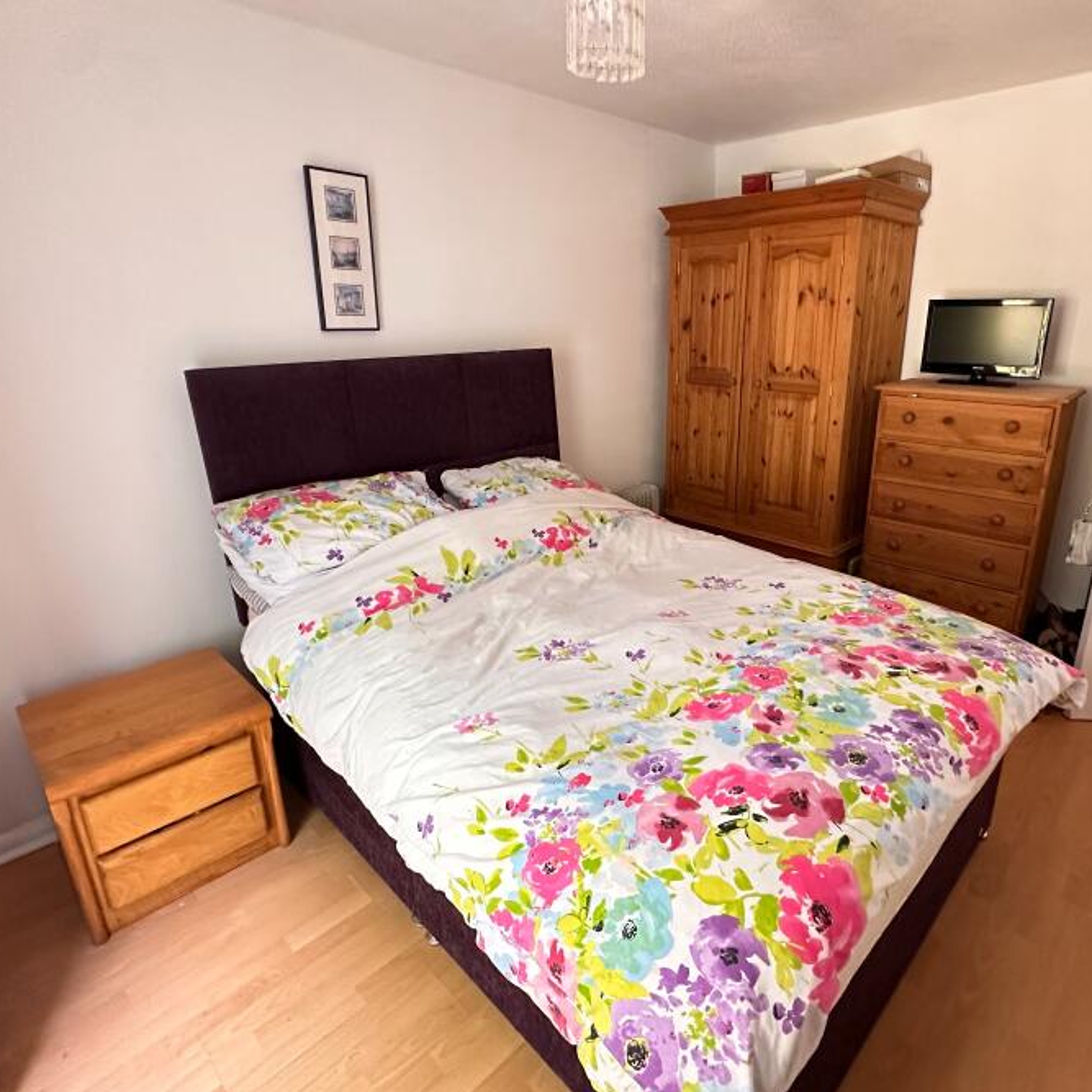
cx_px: 630
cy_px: 524
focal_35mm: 19
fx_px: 678
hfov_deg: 77.2
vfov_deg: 77.6
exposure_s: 1/60
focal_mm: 2.22
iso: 640
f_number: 2.2
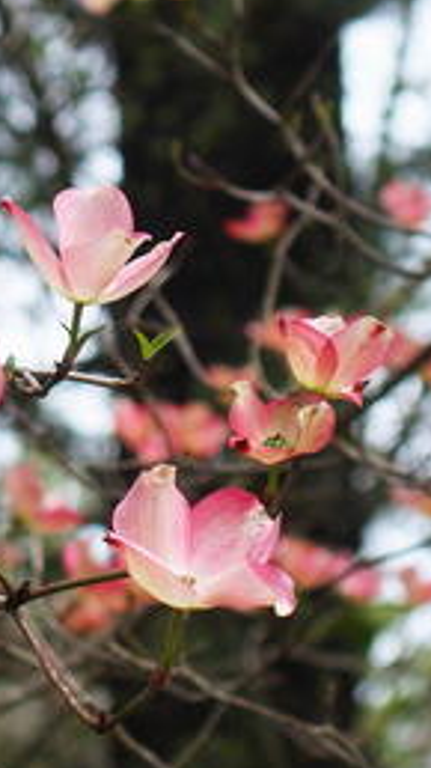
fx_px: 4330
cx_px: -110
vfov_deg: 10.1
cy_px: 384
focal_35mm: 213
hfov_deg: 5.7
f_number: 3.5
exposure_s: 1/500
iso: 100
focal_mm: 24
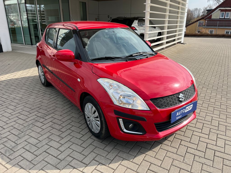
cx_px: 116
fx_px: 174
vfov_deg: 53.1
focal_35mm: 26
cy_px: 86
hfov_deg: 67.3
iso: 50
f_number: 1.6
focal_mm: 5.1
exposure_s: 1/2410
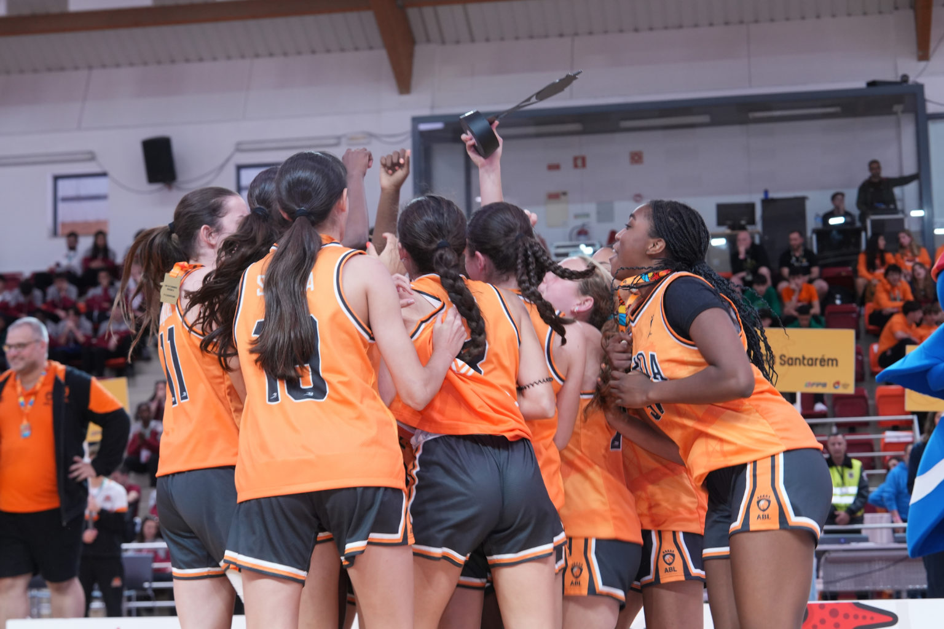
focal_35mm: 73
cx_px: 472
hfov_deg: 27.7
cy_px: 314
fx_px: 1914
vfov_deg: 18.7
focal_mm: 73
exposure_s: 1/250
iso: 1600
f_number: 6.3
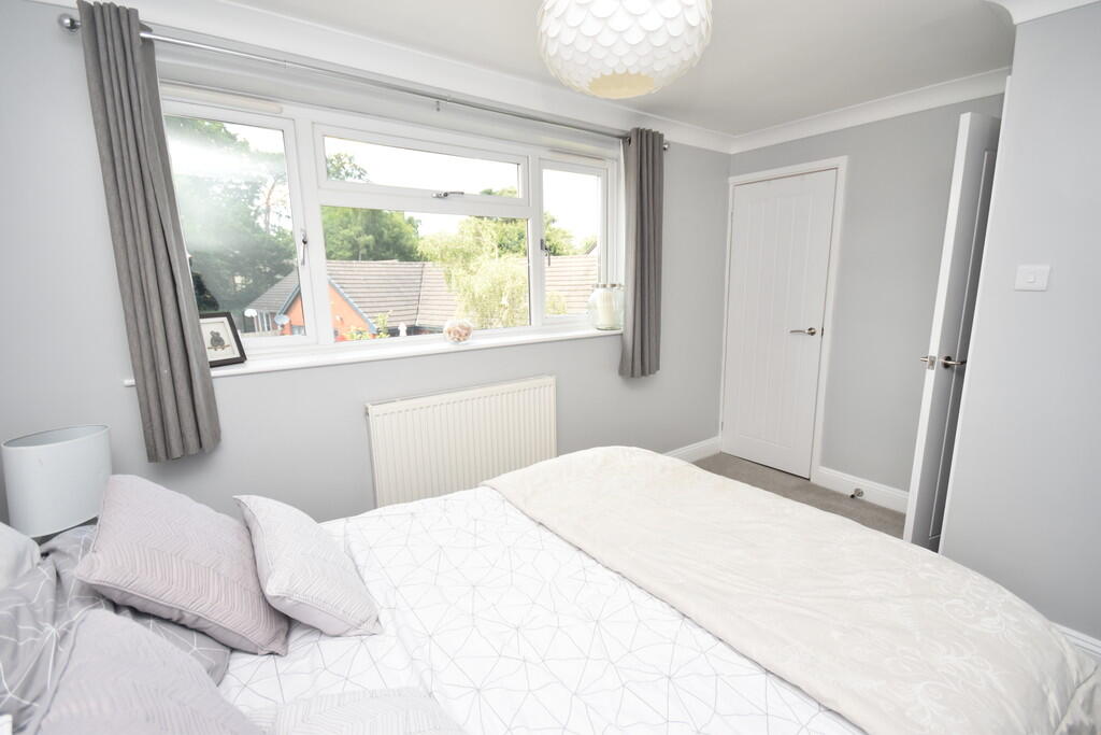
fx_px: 459
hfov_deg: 100.4
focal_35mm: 15
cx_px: 550
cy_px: 368
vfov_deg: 77.3
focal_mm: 10
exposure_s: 1/200
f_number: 5
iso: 360
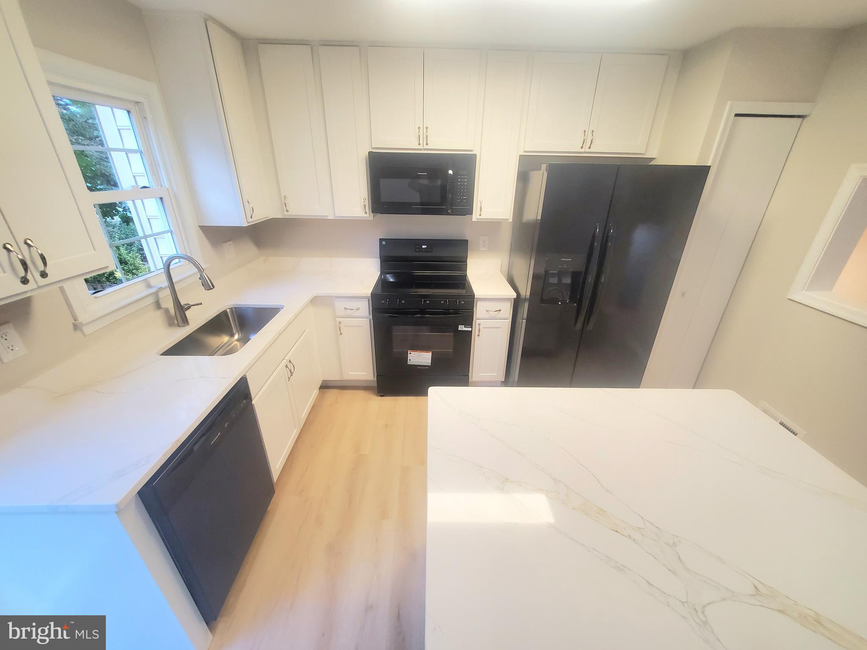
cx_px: 434
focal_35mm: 13
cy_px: 325
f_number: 2.2
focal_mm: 1.8
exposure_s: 1/60.2
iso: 200
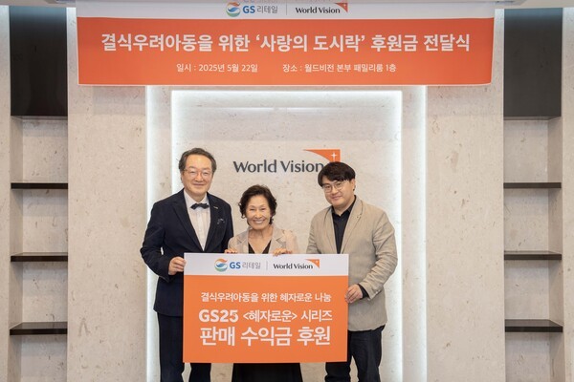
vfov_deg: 32.6
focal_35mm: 41
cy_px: 191
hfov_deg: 47.4
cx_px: 287
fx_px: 654
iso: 800
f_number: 4
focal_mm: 41
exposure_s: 1/160
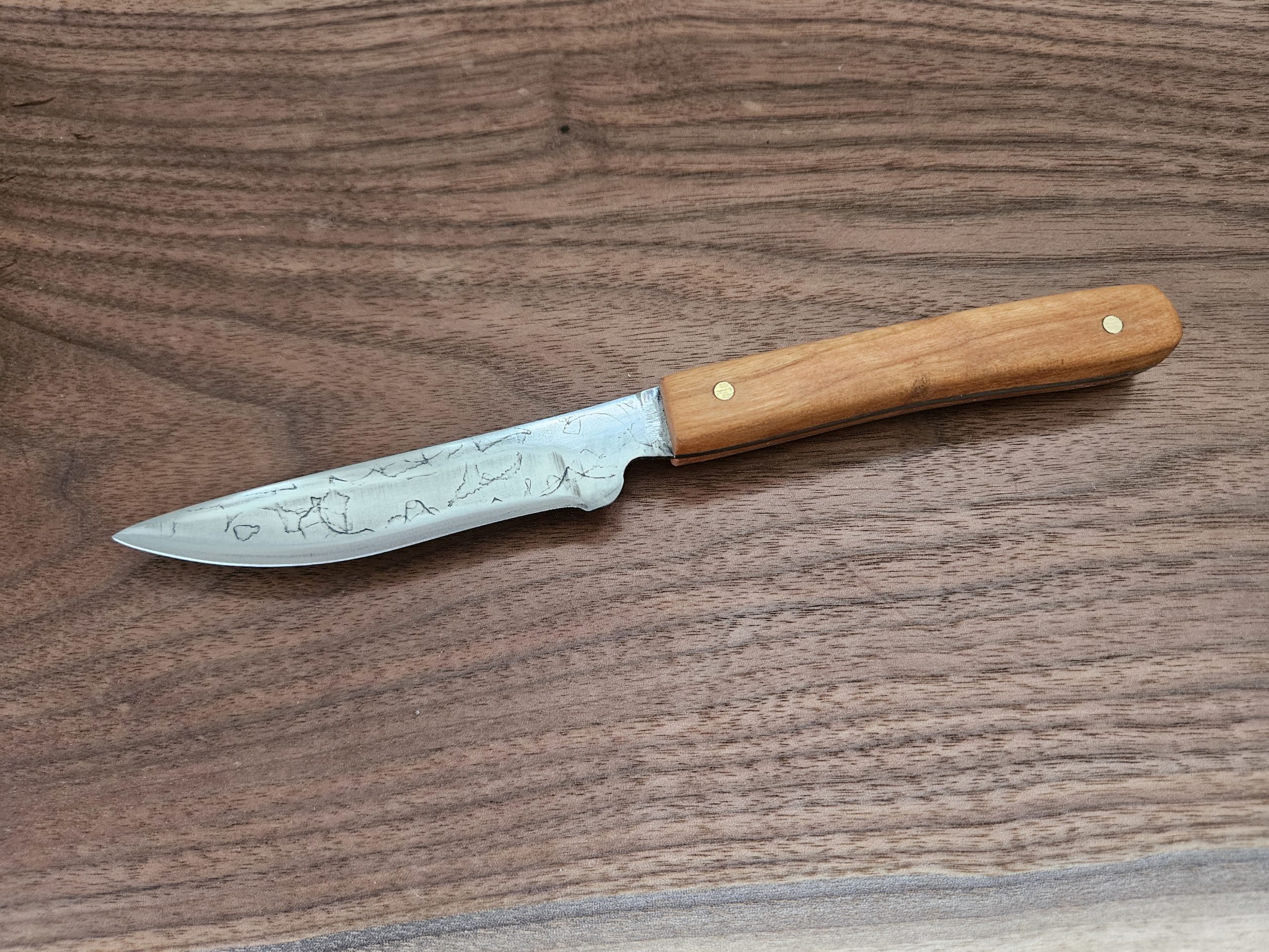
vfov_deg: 58.9
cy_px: 476
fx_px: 843
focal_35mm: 23
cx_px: 634
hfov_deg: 73.9
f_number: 1.8
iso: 1000
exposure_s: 1/120
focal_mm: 5.4
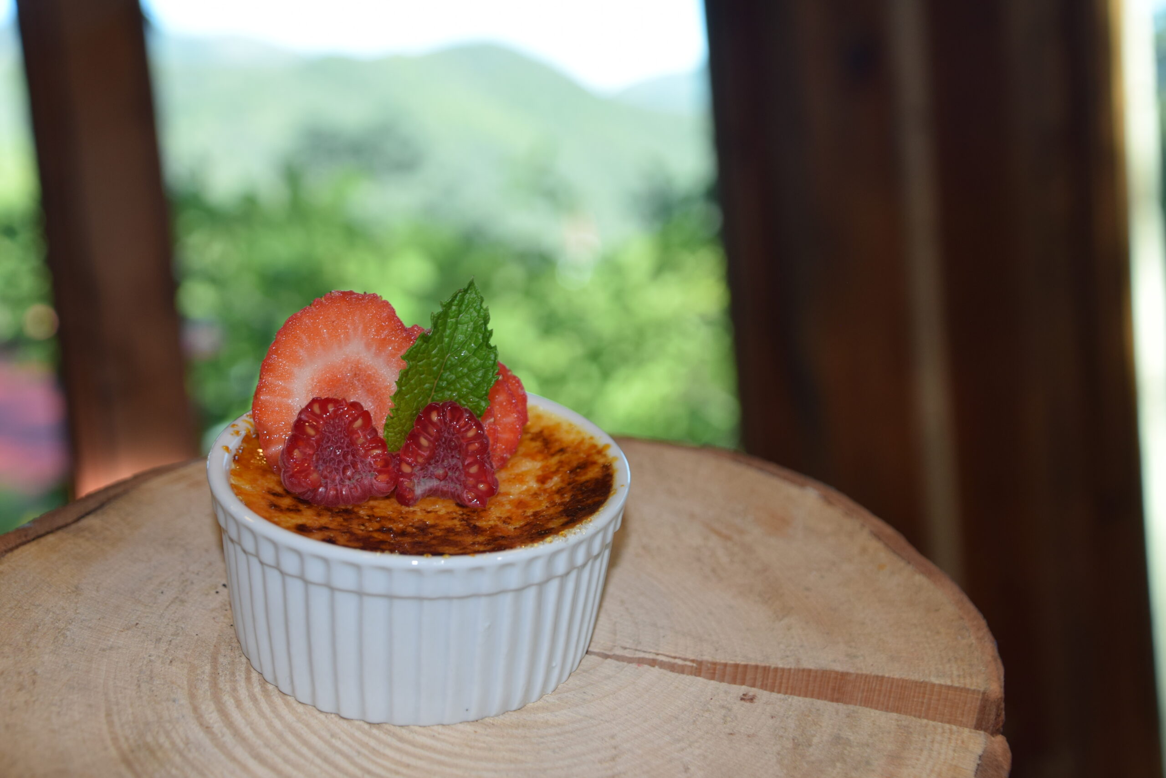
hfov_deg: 33.4
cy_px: 389
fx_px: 1943
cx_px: 583
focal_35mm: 60
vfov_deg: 22.6
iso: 320
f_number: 5.6
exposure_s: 1/125
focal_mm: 40
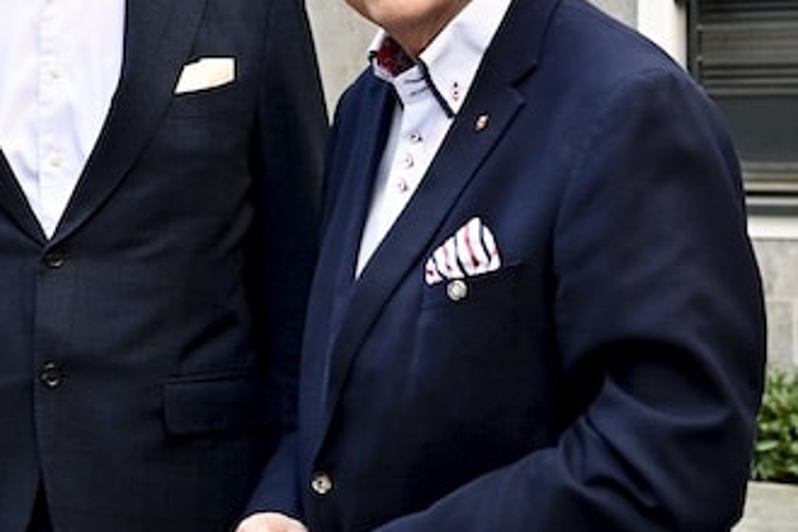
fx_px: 2748
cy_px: 86
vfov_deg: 11.0
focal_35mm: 124
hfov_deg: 16.4
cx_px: 131
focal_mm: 40
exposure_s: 1/100
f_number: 4.5
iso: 250
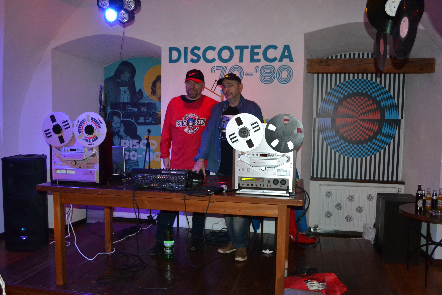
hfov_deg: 60.3
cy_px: 150
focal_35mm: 31
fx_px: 381
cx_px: 220
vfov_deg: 42.3
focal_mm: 20
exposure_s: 1/60
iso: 3200
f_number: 3.8
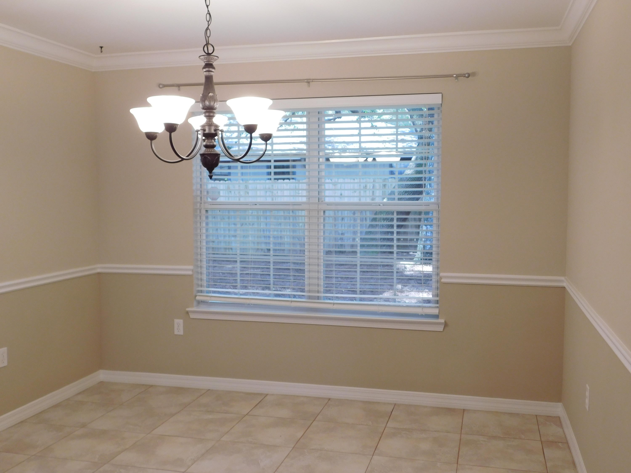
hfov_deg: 51.4
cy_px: 236
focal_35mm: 36
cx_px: 316
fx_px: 656
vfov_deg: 39.7
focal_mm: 6.3
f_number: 3.5
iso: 125
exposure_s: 1/30
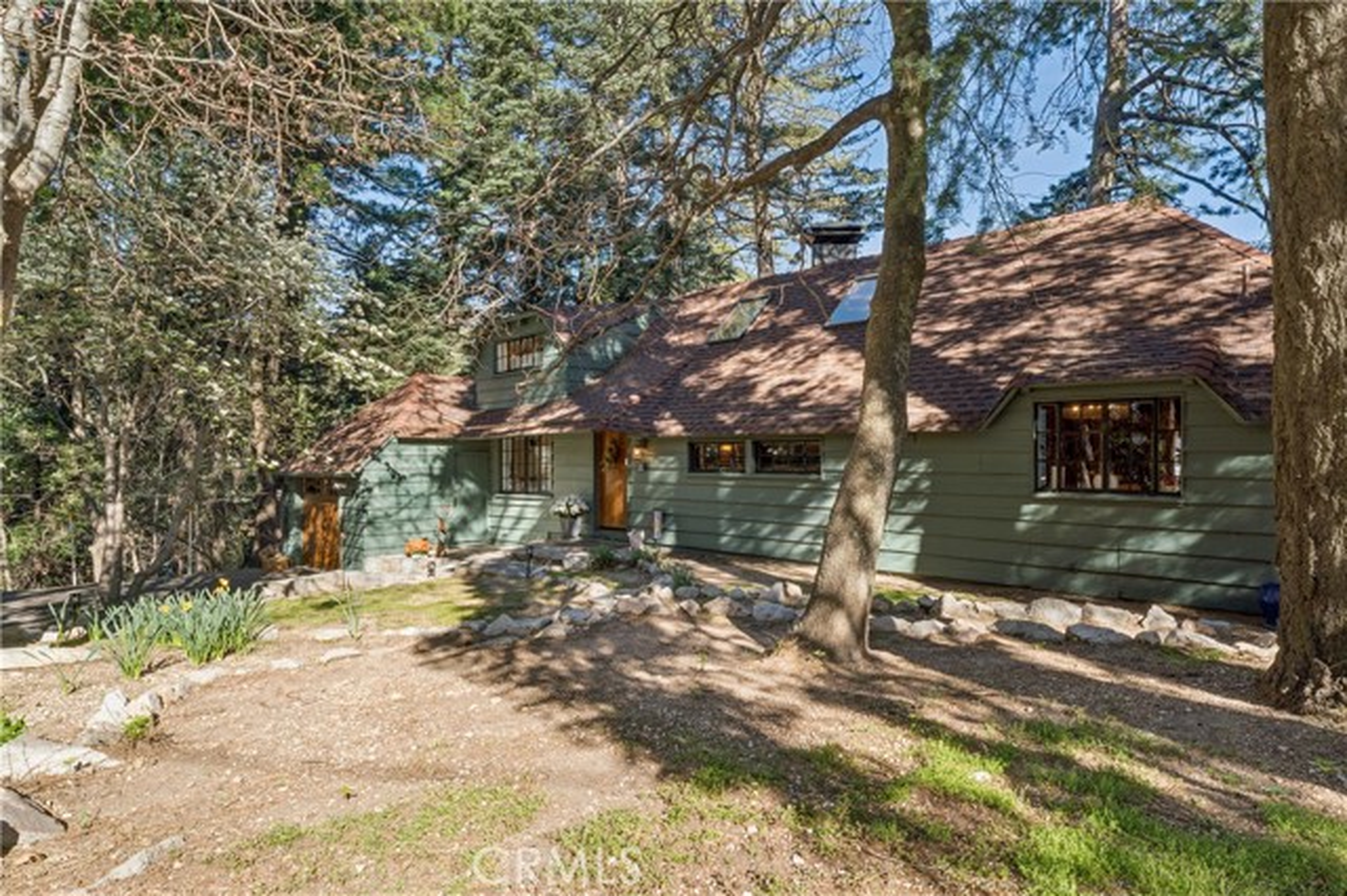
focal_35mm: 20
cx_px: 674
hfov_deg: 84.6
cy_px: 448
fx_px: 740
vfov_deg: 62.4
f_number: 22
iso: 100
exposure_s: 1/10
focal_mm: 19.8
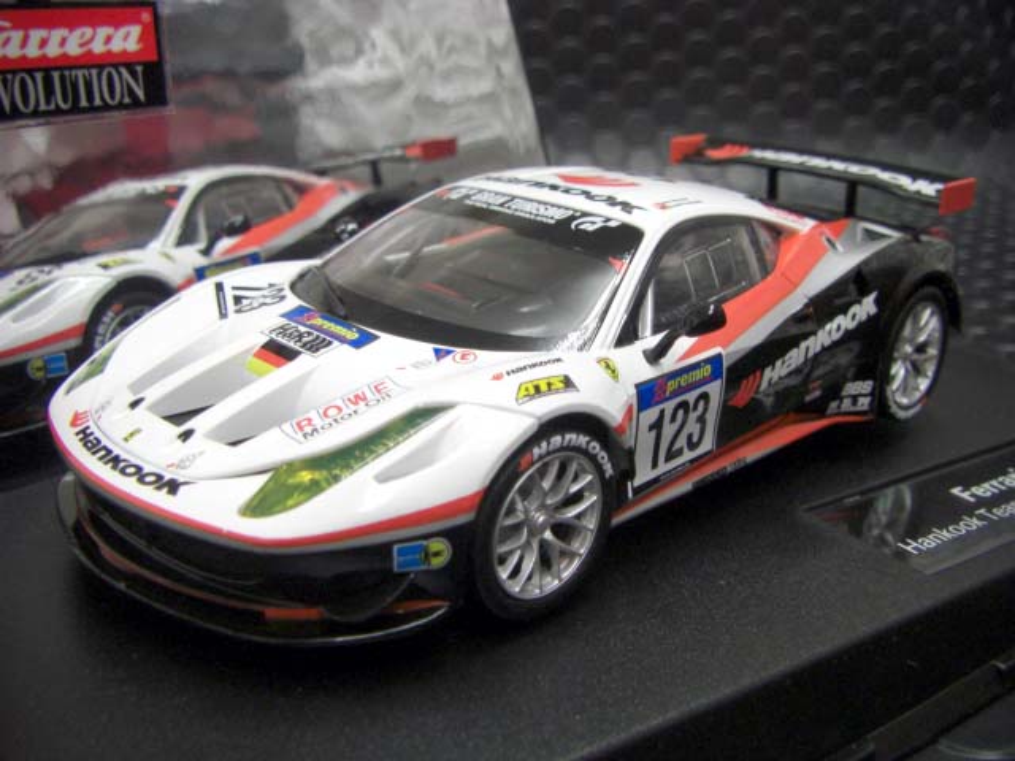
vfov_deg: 37.7
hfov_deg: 49.0
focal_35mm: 38
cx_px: 508
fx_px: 1114
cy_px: 380
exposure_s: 1/30
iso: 200
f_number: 3.4
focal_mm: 6.3
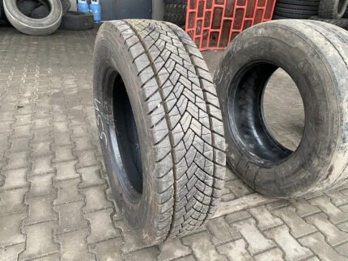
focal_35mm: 26
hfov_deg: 67.3
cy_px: 130
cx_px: 174
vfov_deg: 53.1
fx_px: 262
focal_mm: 4.25
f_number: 1.8
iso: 125
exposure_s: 1/60
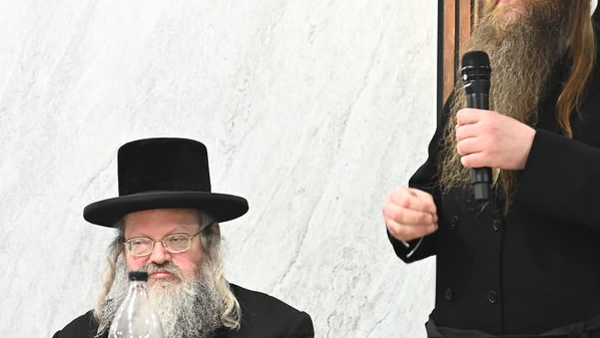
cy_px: 133
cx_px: 89
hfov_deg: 15.5
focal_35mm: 137
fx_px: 2180
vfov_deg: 8.9
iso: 1600
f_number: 4
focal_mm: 56
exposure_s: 1/160
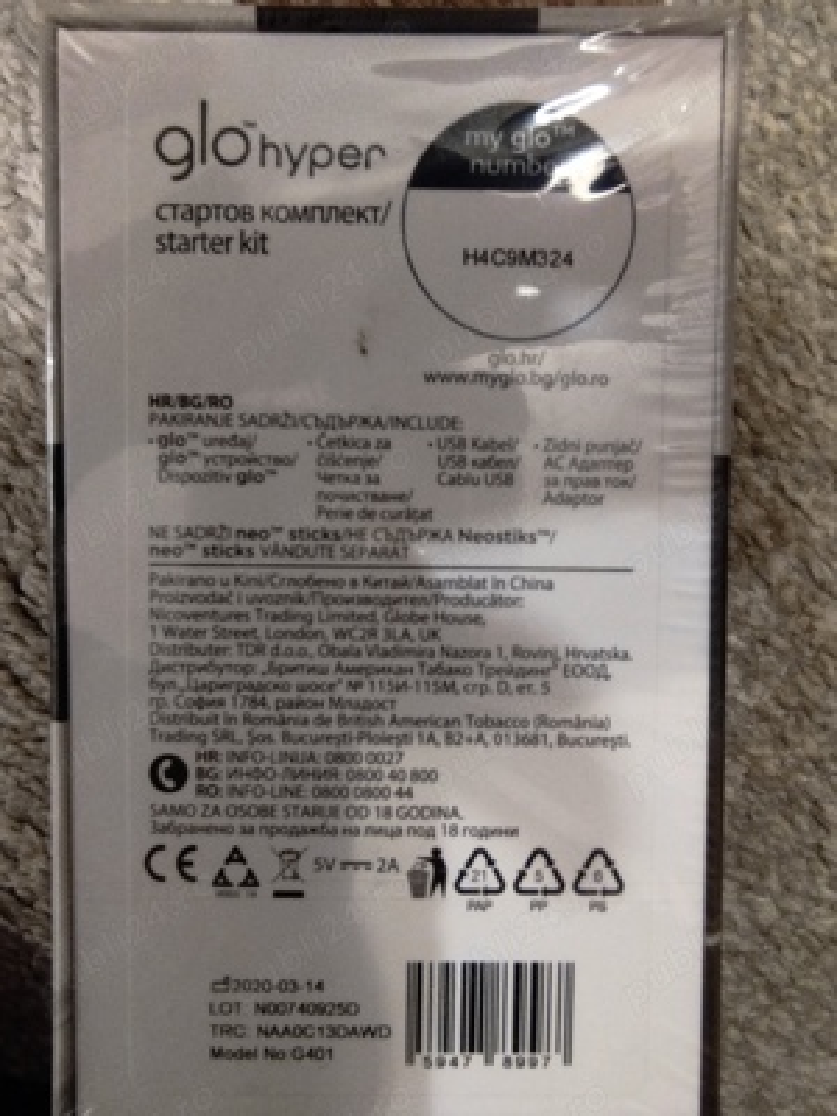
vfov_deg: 94.5
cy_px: 558
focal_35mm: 16
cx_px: 418
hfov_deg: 78.1
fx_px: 516
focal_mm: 1.65
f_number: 2.2
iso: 300
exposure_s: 1/25
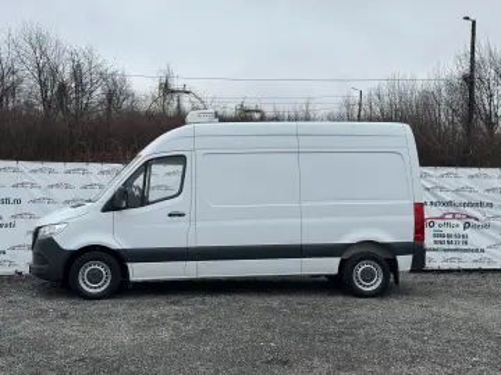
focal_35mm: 48
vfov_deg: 30.3
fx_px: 695
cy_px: 188
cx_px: 250
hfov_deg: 39.7
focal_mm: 6.76
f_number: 1.78
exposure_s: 1/1560
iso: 64
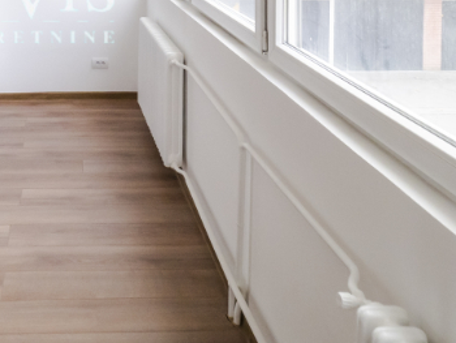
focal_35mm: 40
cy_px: -111
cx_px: 34
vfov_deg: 28.8
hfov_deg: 42.4
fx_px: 527
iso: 400
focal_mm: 7
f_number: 4
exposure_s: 1/100
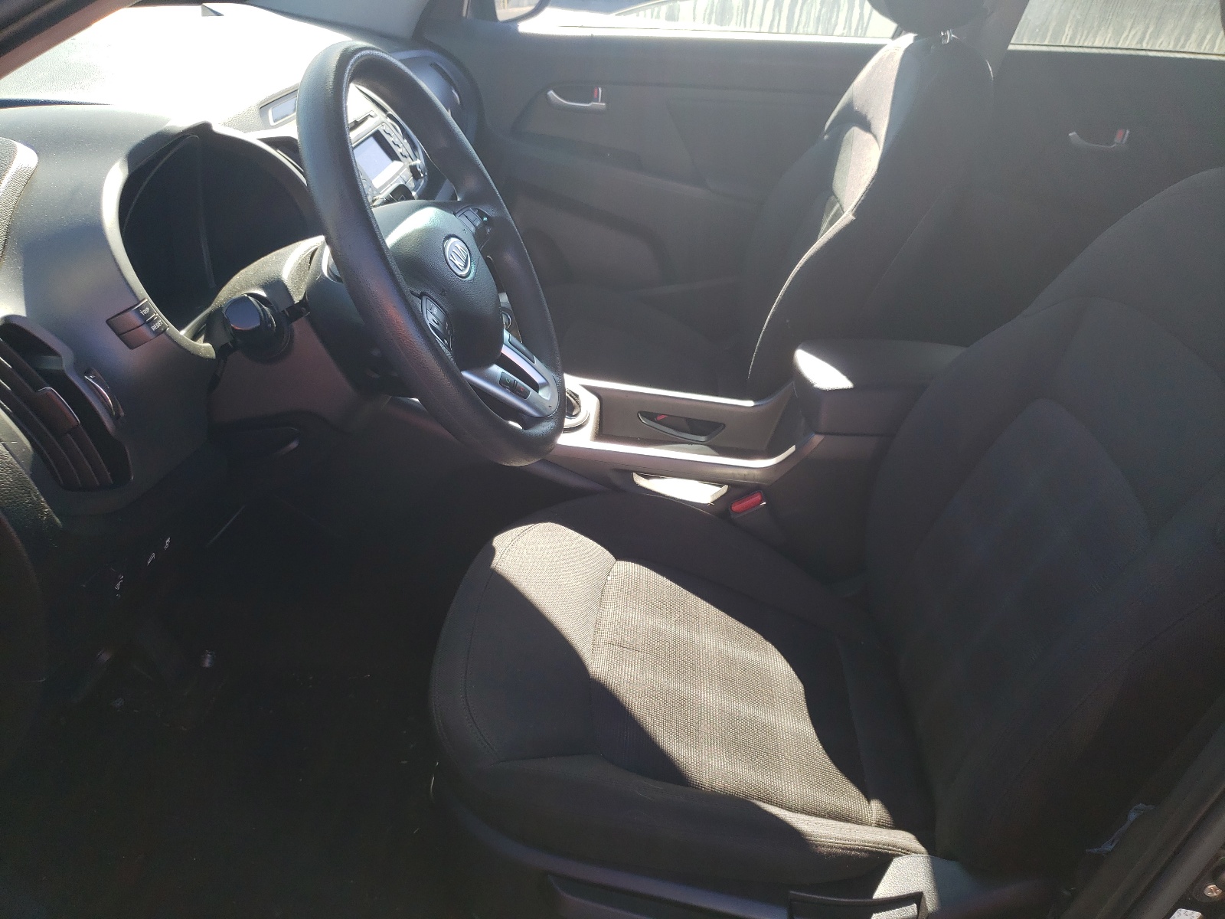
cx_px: 612
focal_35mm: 26
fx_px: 920
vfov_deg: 53.1
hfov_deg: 67.3
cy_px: 460
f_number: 1.5
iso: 50
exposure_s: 1/417
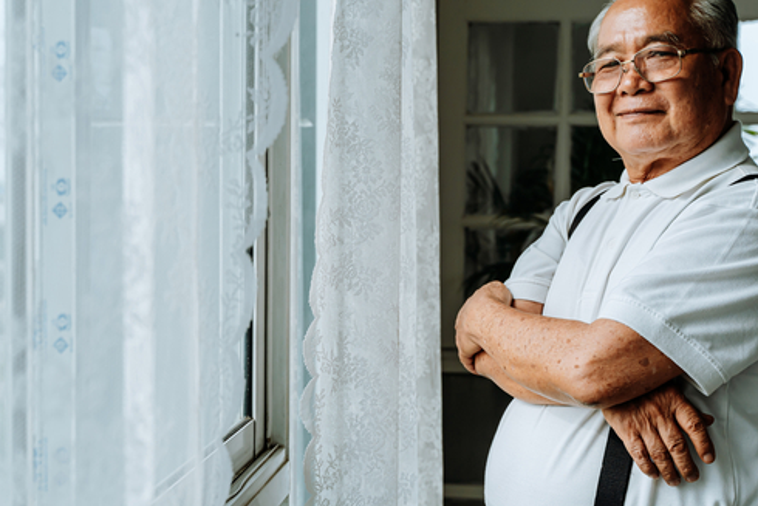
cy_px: 238
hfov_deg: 40.3
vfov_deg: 27.5
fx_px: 1032
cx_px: 394
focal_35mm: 49
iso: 200
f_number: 4
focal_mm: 40
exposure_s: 1/500
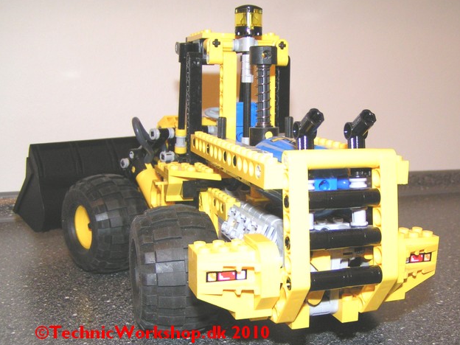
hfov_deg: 47.9
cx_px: 234
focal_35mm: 39
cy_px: 175
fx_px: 518
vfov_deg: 36.8
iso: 200
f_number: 2.8
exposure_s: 1/40
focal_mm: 5.8
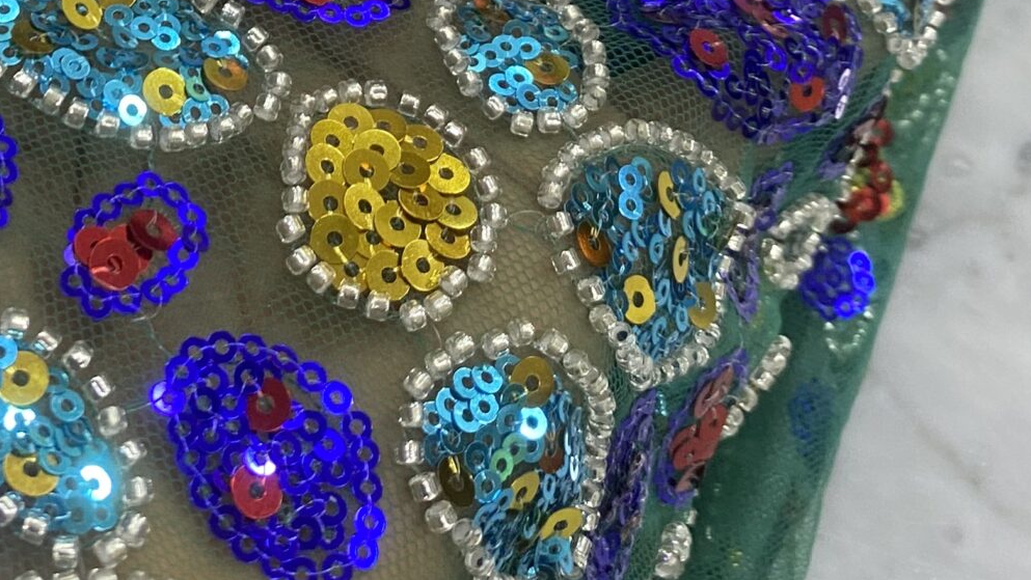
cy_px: -298
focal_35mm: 73
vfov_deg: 15.3
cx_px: 197
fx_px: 1996
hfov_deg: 28.3
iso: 100
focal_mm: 4.25
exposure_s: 1/50
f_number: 1.8
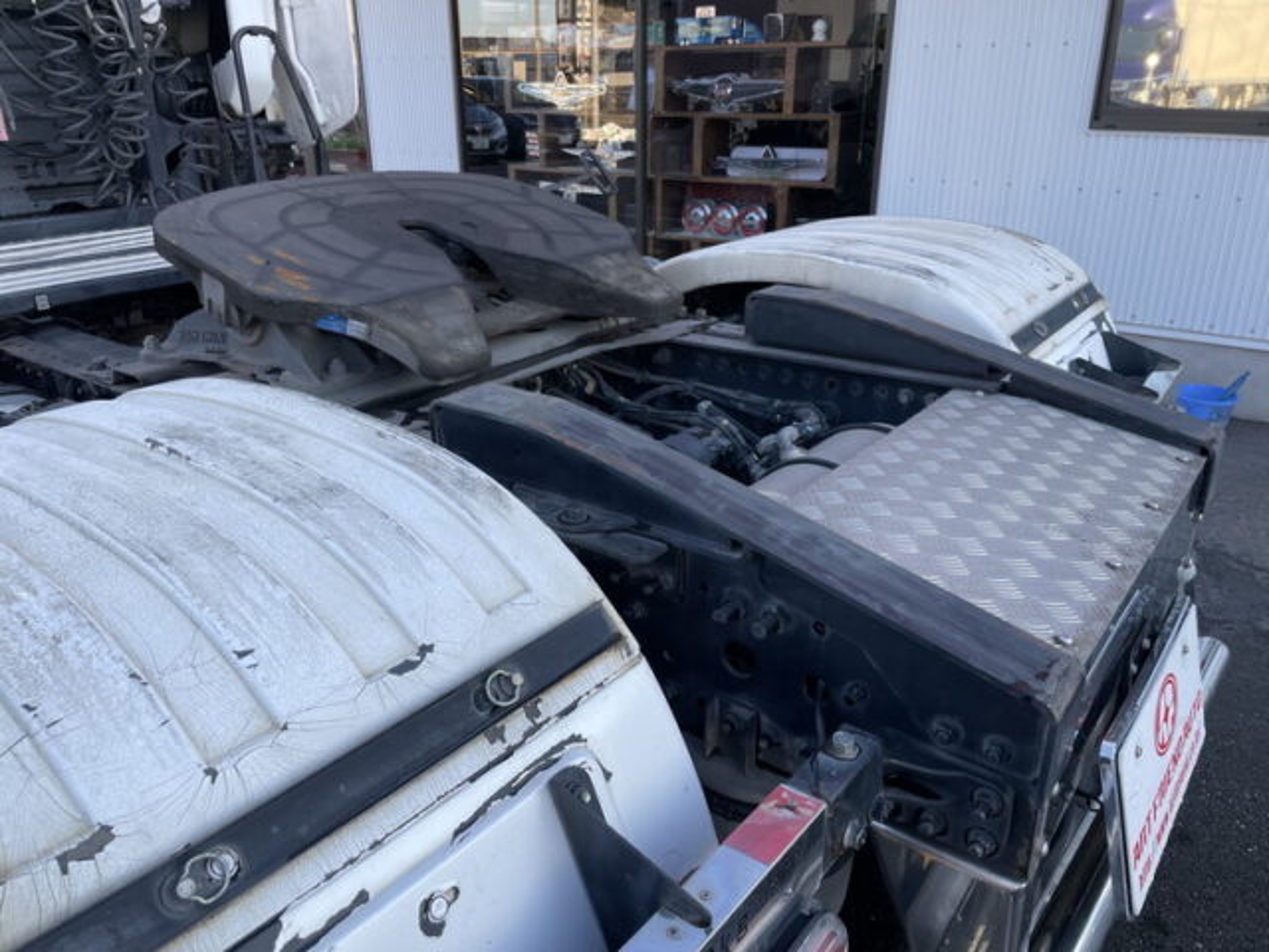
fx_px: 953
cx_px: 634
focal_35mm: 26
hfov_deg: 67.3
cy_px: 476
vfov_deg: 53.1
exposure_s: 1/387
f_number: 1.6
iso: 32
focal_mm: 4.2
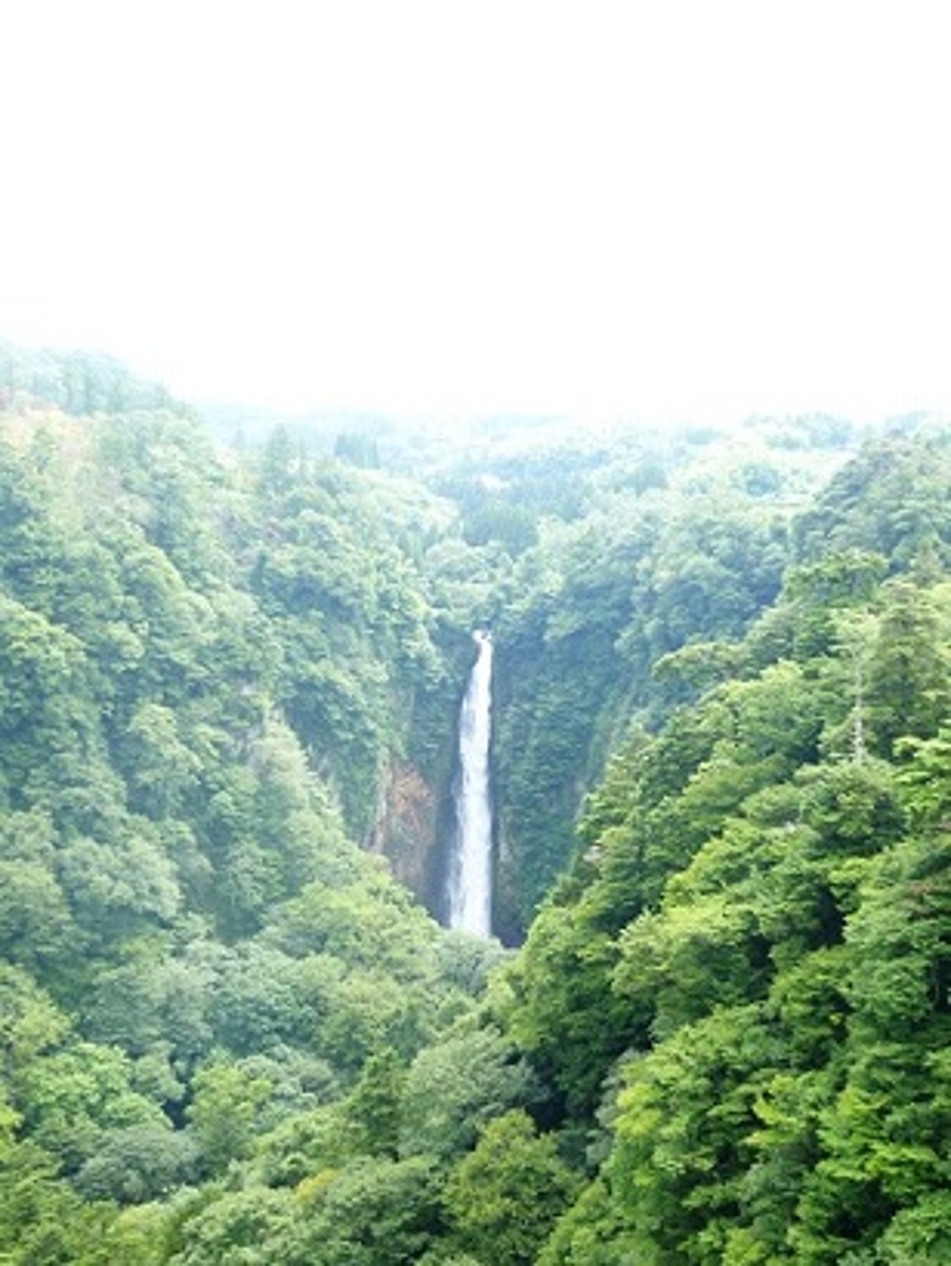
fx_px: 1061
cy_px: 633
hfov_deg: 48.3
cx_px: 476
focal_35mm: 29
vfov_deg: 61.6
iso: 80
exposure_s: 1/80
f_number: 3
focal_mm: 5.2
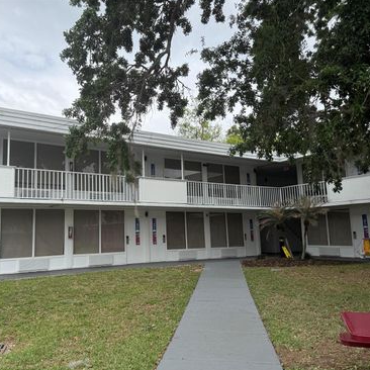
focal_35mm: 29
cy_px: 187
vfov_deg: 55.6
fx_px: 351
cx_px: 144
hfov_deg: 55.1
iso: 100
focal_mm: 6.76
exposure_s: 1/3279
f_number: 1.78
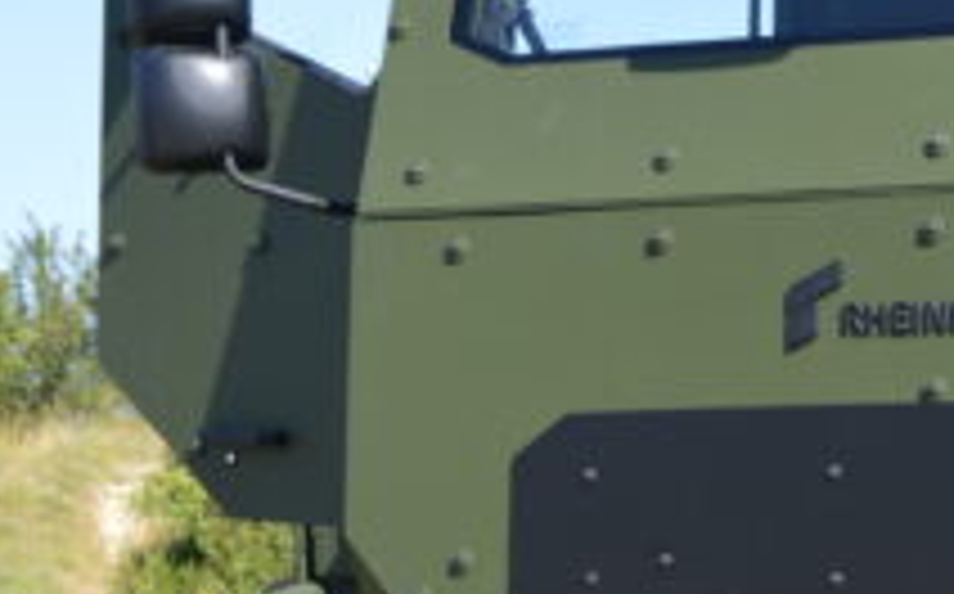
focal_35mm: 144
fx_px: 3740
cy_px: 551
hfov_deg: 13.8
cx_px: 1323
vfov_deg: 9.0
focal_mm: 26
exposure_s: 1/160
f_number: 6.3
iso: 100
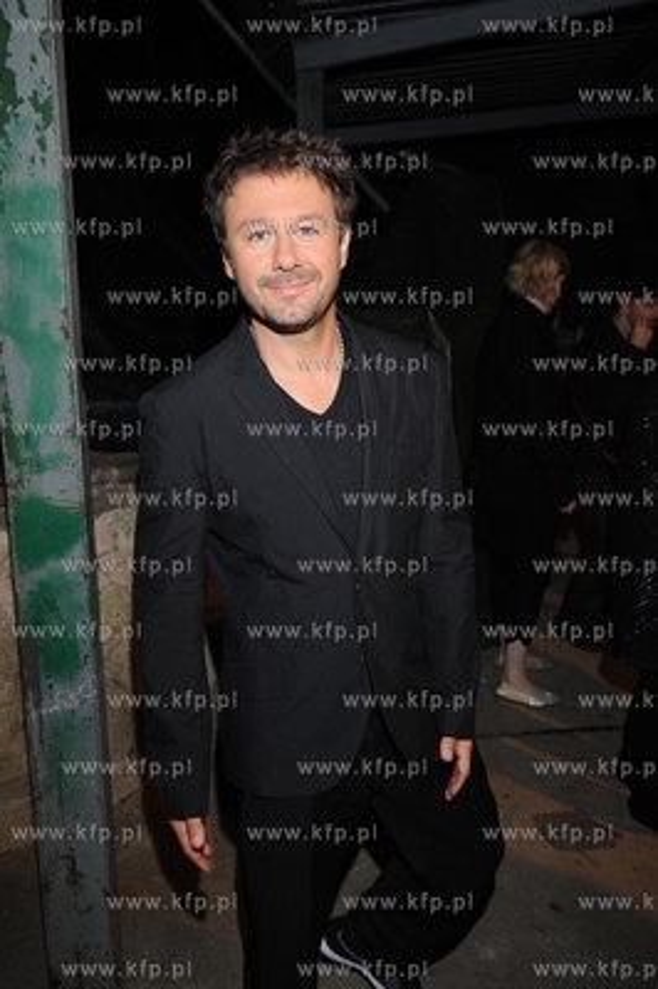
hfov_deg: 41.0
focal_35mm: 32
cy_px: 494
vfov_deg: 58.8
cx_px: 329
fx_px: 879
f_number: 5.6
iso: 800
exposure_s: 1/80
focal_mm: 32
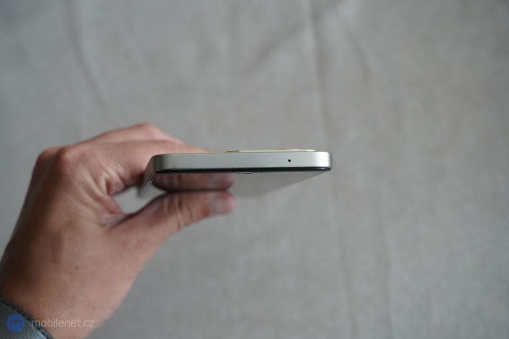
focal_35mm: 53
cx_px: 254
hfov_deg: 37.5
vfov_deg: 25.5
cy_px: 170
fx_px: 749
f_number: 5.6
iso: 2500
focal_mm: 53
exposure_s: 1/125
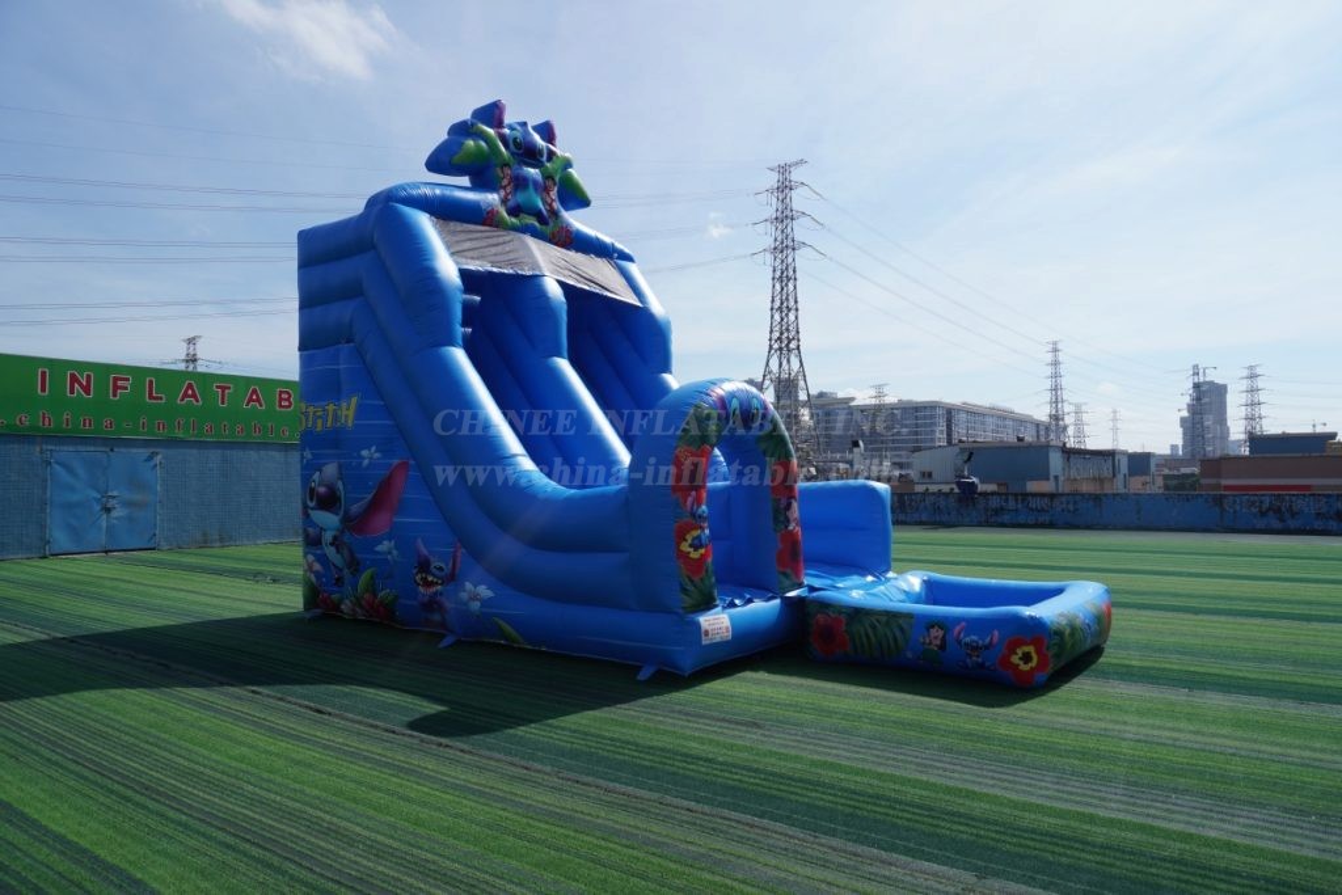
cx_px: 671
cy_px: 448
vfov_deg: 53.1
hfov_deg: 73.7
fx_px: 895
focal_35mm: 24
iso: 100
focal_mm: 16
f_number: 8
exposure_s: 1/400
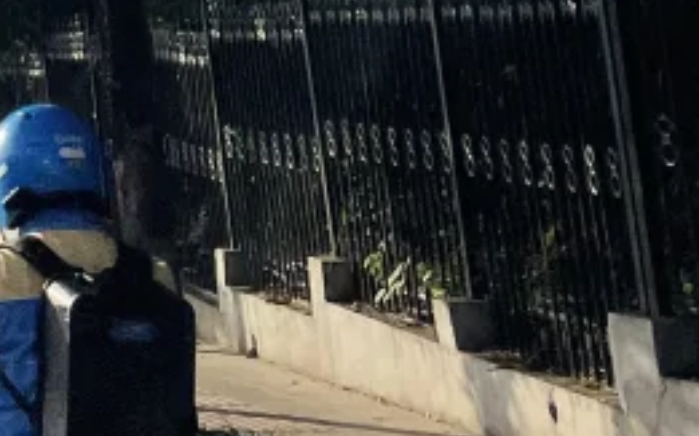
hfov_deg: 12.1
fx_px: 2895
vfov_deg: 7.7
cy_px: -786
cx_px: -731
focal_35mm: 152
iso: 32
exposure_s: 1/6494
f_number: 1.6
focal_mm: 4.2
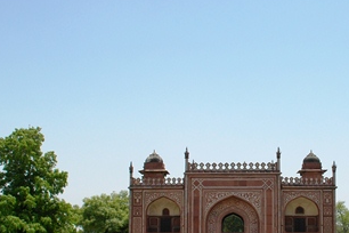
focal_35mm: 69
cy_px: 164
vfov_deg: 19.6
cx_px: 245
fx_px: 669
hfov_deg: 29.0
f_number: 11
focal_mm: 22
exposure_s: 1/320
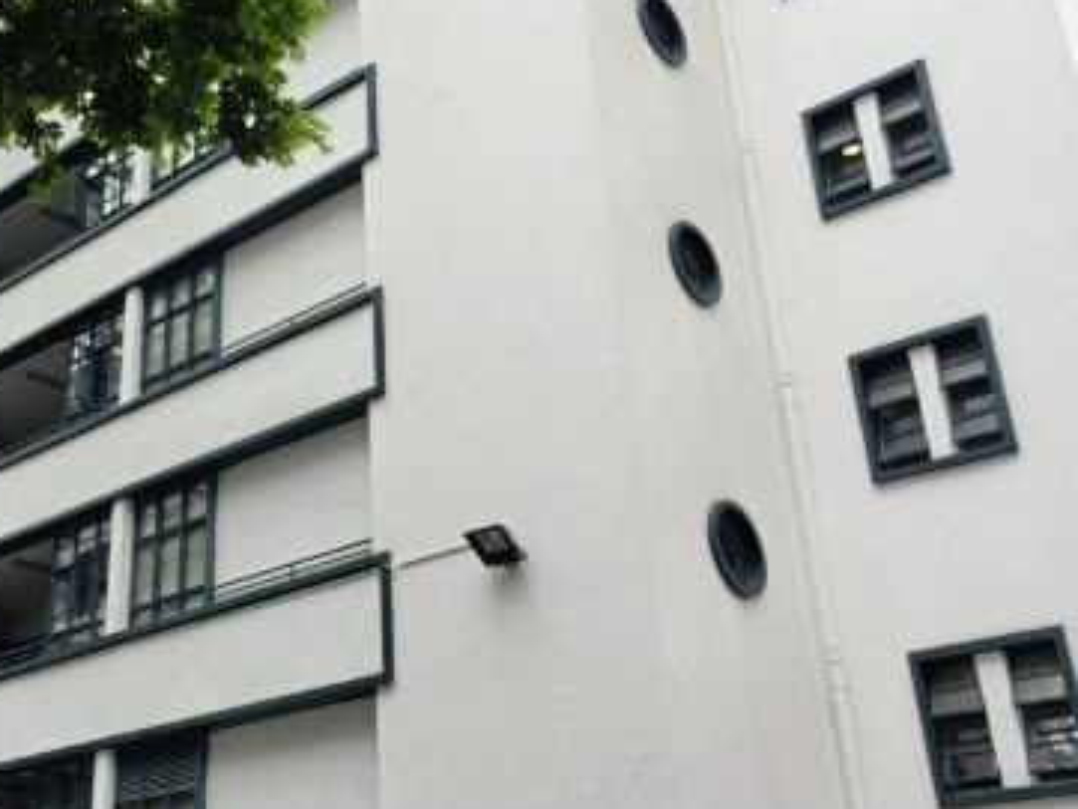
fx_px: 1402
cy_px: 328
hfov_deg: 41.2
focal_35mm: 45
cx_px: 314
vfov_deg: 32.1
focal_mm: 4.15
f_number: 2.2
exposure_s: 1/824
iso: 32
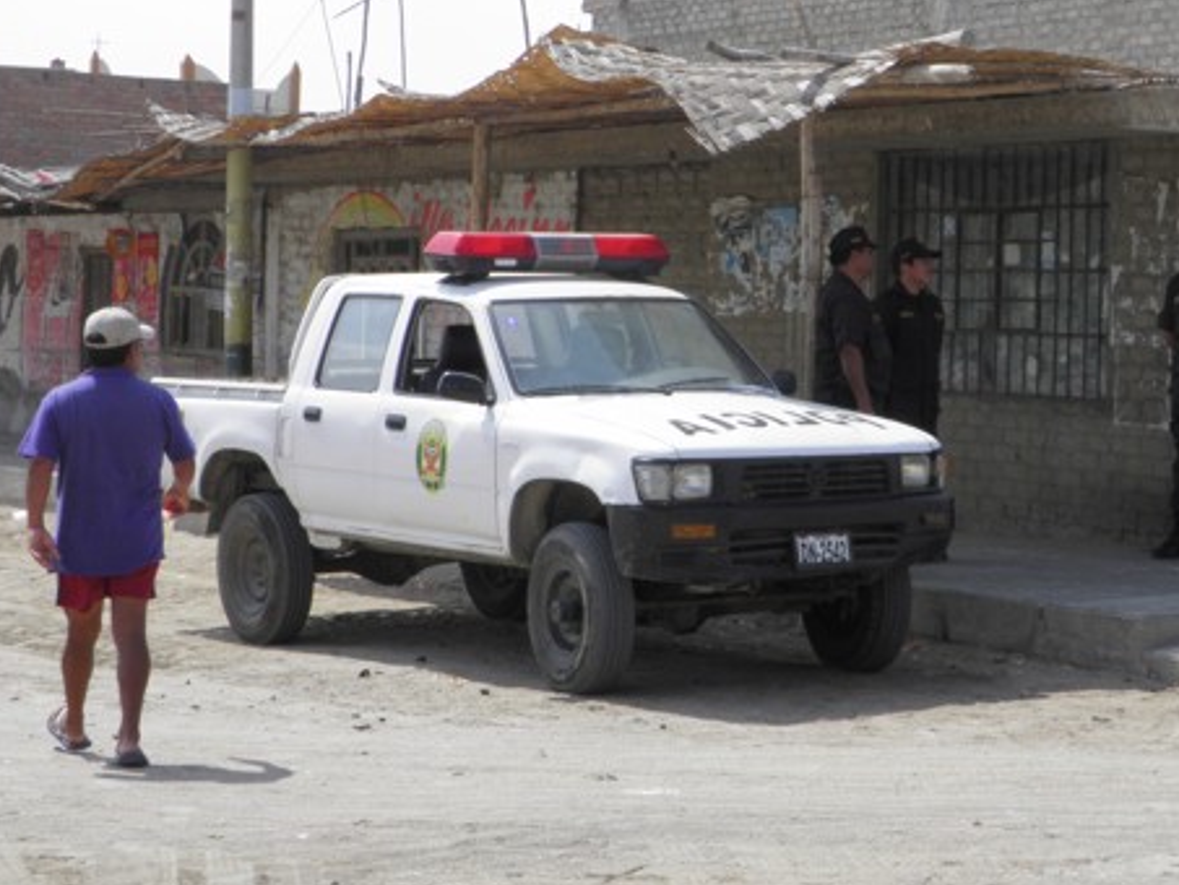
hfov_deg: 21.9
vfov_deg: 16.6
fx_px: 3032
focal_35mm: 89
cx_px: 822
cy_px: 328
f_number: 6
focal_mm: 11.2
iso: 50
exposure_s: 1/250
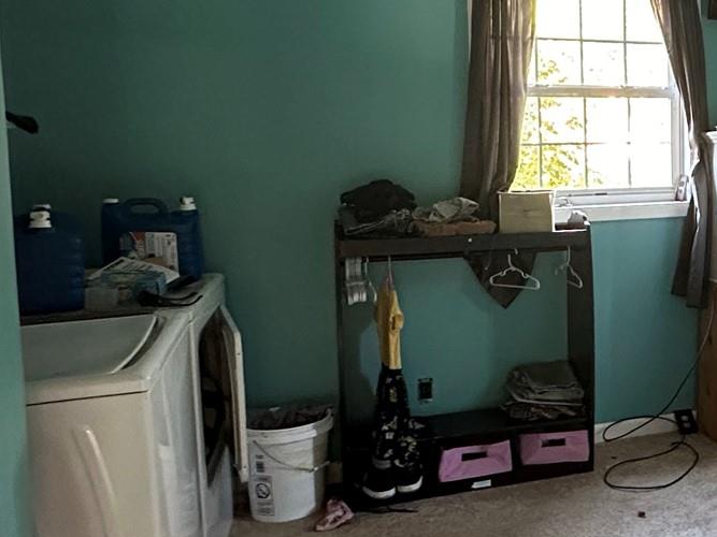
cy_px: 206
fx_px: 890
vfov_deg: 33.4
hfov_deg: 38.3
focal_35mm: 43
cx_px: 738
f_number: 2.2
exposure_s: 1/60
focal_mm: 2.22
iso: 800
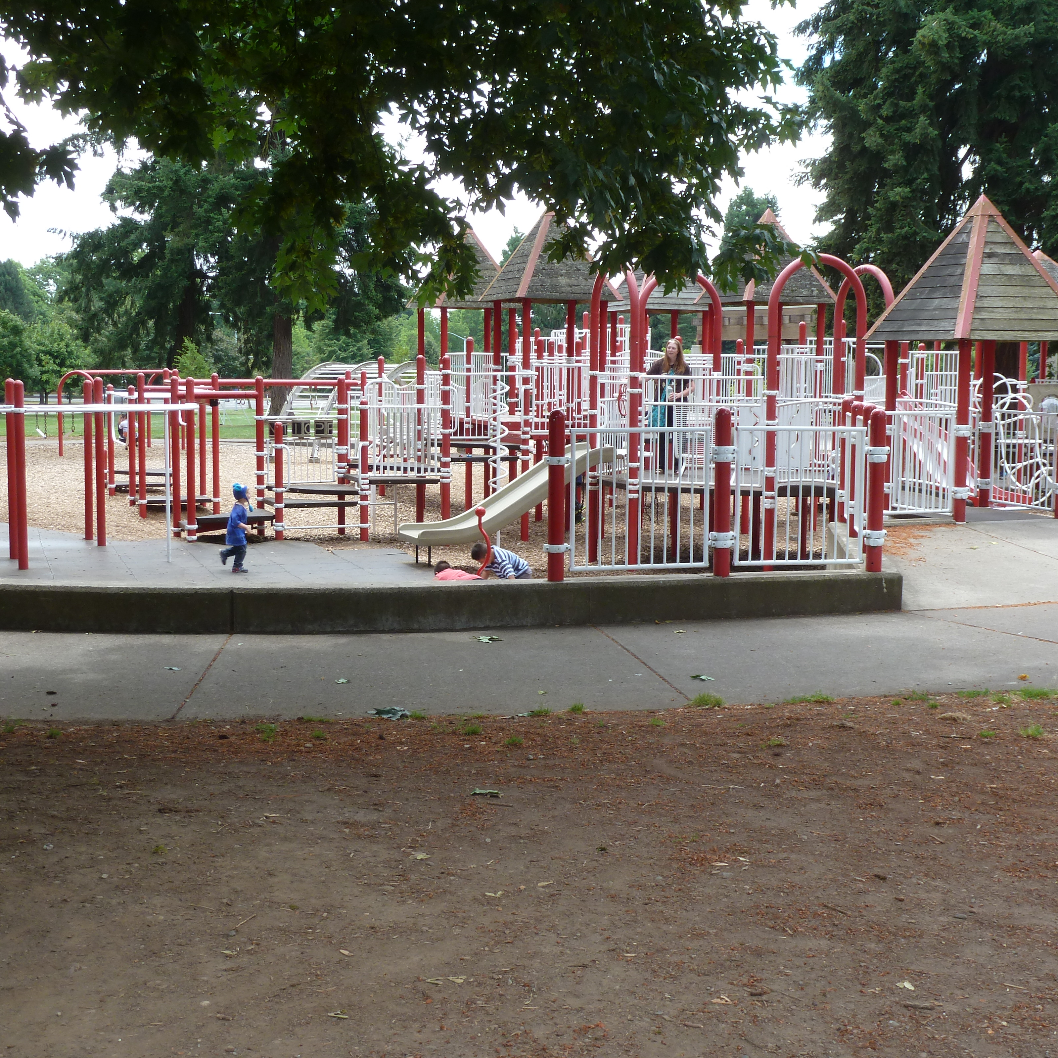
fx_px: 1487
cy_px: 533
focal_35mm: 43
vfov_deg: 39.2
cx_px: 469
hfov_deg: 39.1
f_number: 4
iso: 100
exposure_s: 1/125
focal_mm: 6.4
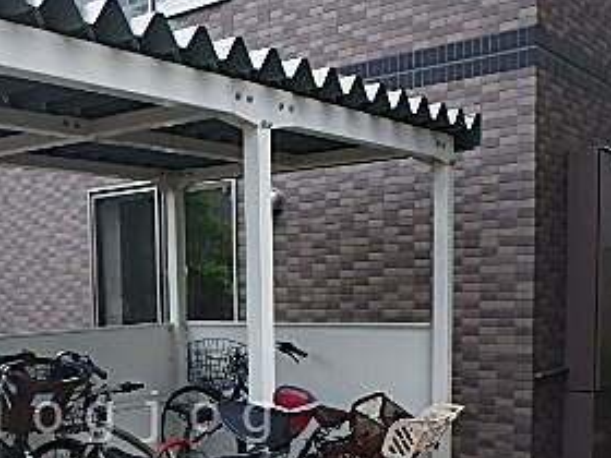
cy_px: 417
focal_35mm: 48
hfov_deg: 38.4
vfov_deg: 29.0
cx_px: 133
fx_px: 847
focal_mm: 3.7
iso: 125
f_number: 3.5
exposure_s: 1/320
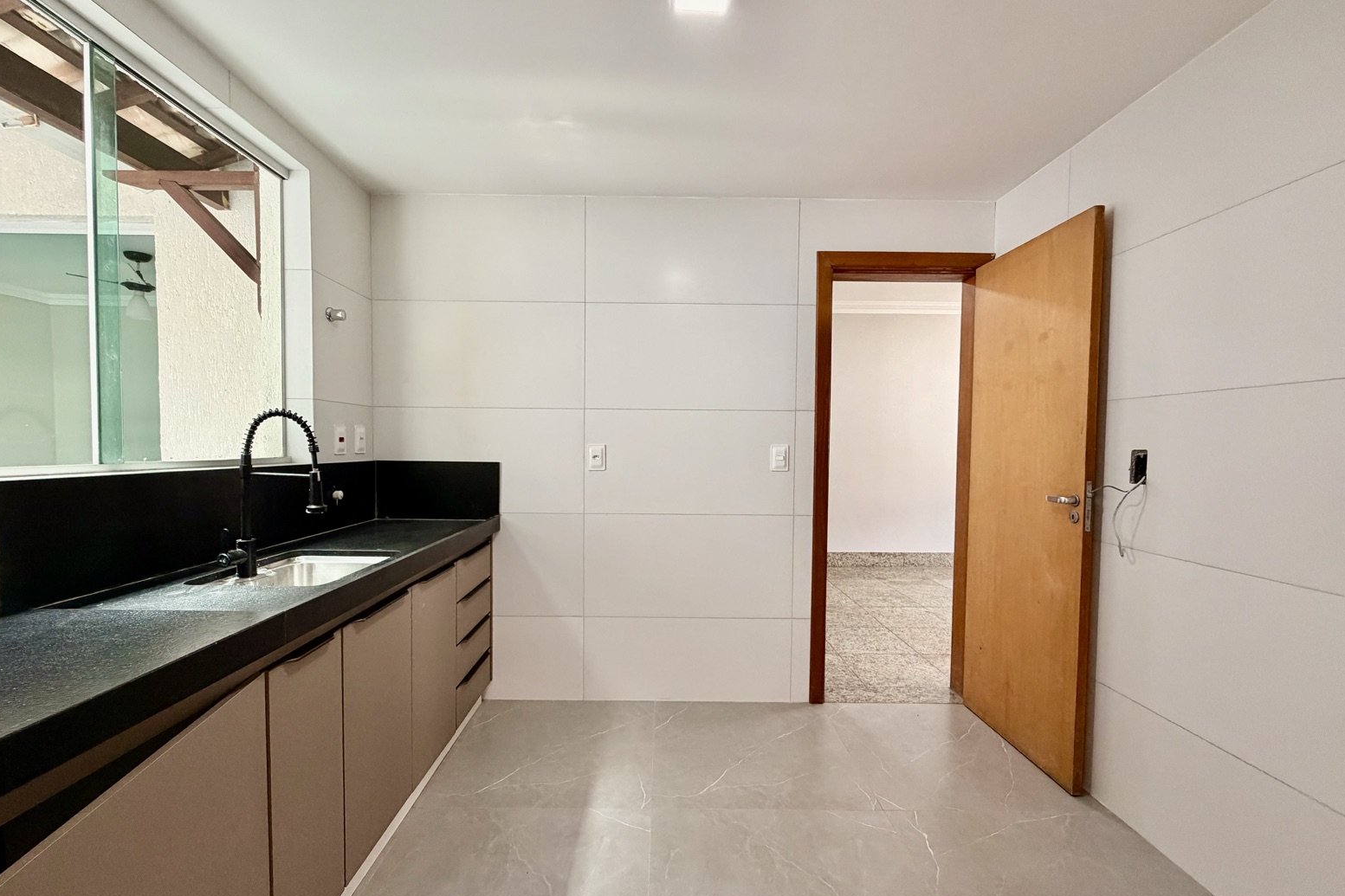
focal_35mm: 15
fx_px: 560
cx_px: 671
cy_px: 464
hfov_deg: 100.4
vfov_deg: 77.3
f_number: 2.2
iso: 250
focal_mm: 2.22
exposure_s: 1/121
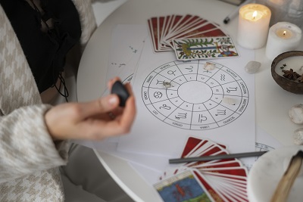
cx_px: 152
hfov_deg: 34.5
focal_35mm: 58
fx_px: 488
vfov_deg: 23.4
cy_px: 101
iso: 640
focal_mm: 58
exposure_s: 1/200
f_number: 2.5
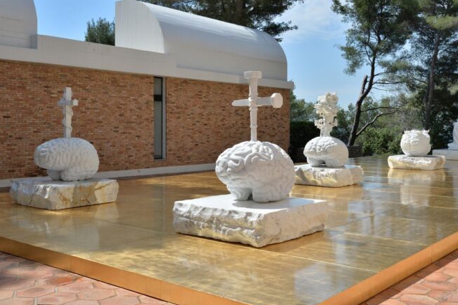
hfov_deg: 47.3
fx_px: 521
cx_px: 258
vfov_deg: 32.6
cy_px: 131
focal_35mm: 41
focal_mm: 35
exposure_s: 1/500
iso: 200
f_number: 13
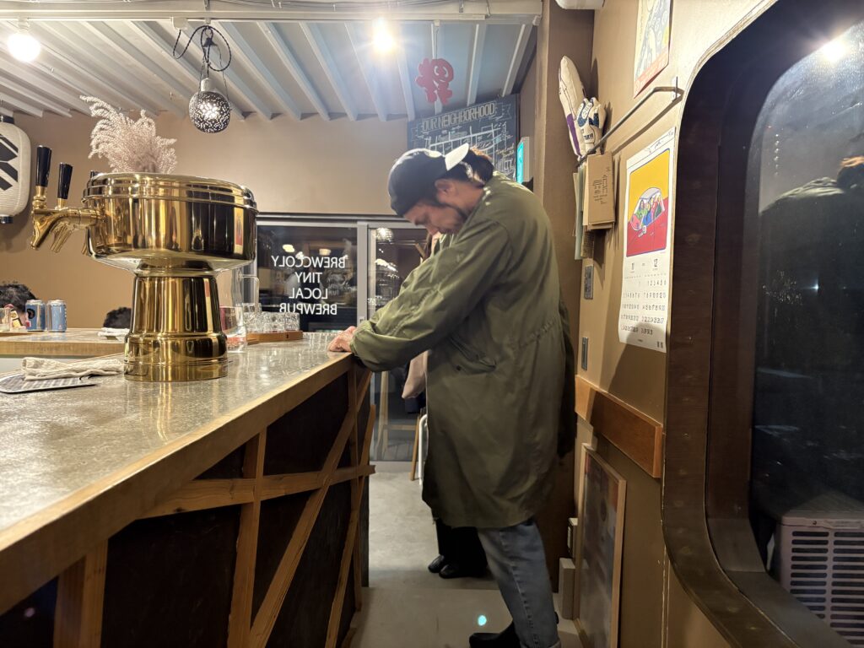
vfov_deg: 53.1
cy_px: 324
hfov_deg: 67.3
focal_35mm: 26
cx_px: 432
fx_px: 649
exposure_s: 1/33
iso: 400
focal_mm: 5.96
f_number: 1.6
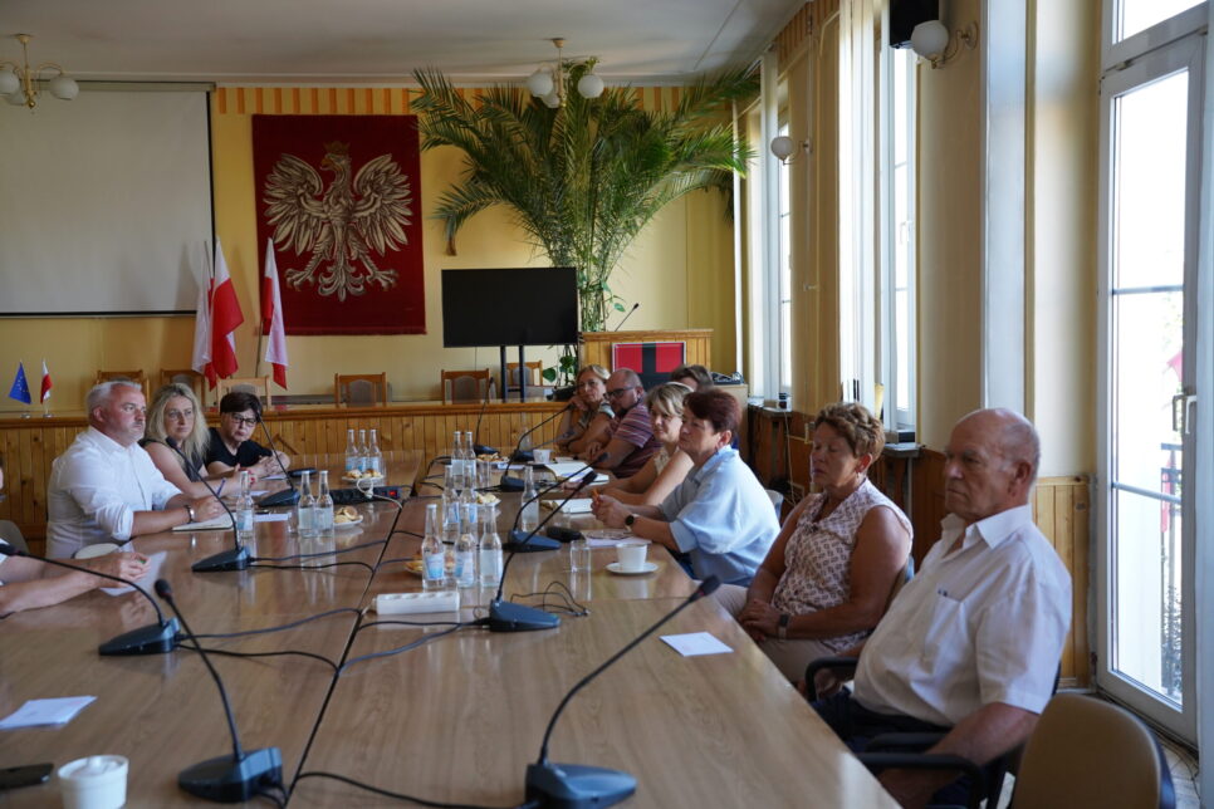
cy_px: 404
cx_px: 607
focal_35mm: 35
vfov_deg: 37.9
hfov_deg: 54.4
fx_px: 1180
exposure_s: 1/160
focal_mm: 35
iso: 1250
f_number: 4
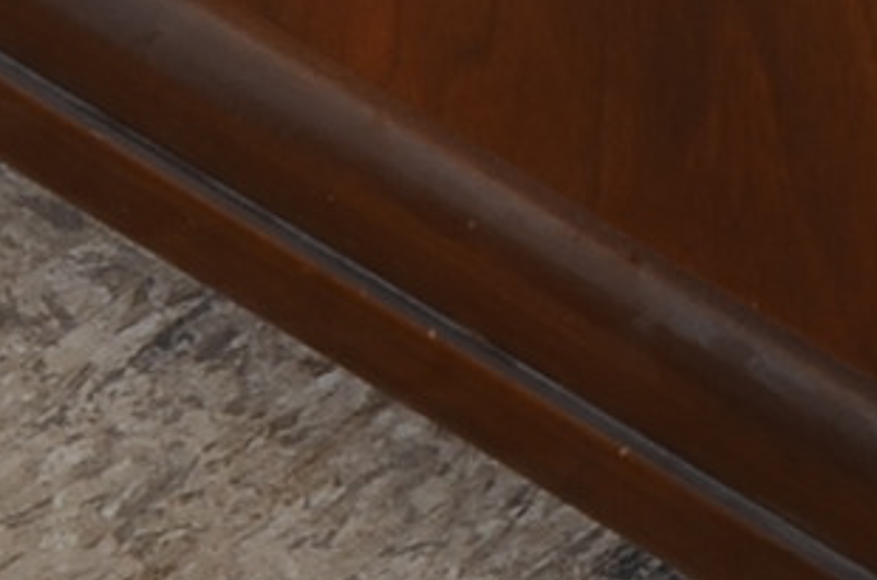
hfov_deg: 4.5
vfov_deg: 2.9
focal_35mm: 453
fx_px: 11007
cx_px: 2147
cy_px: -1395
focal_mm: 38
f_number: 13
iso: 125
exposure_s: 1/160
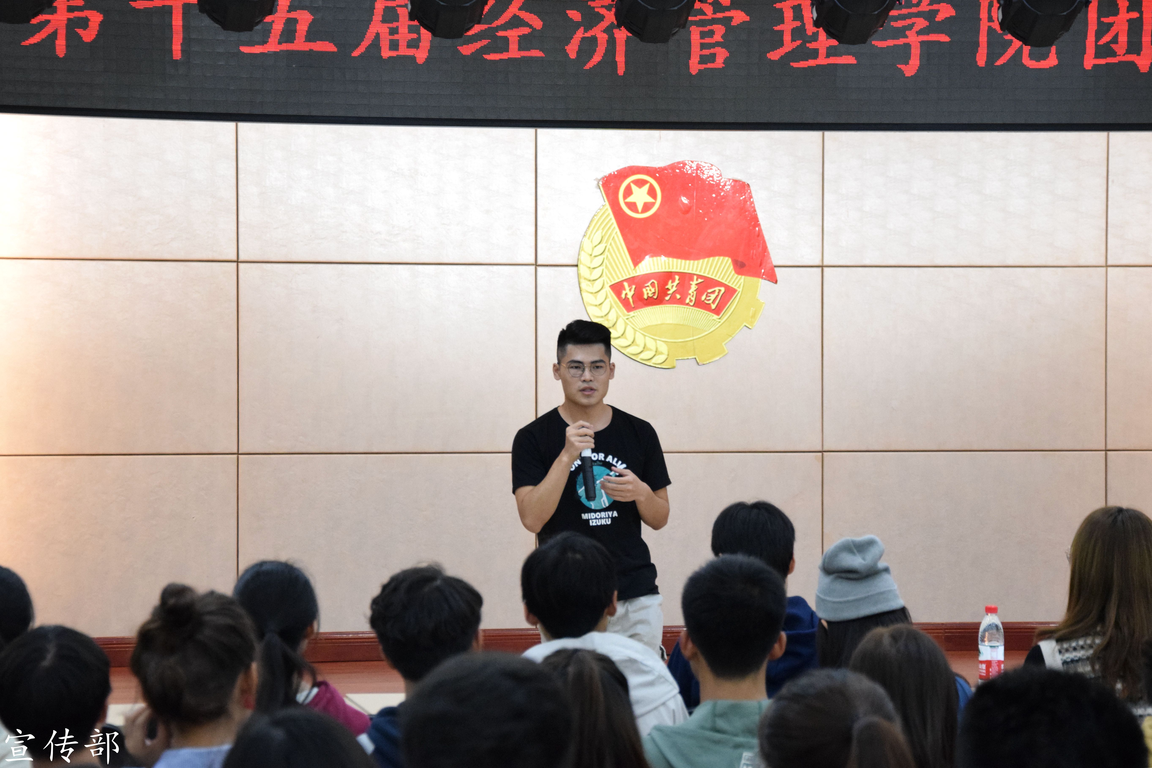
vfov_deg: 12.2
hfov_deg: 18.2
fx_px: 3600
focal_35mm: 112
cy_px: 384
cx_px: 576
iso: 3200
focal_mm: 75
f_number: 5.6
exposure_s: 1/125
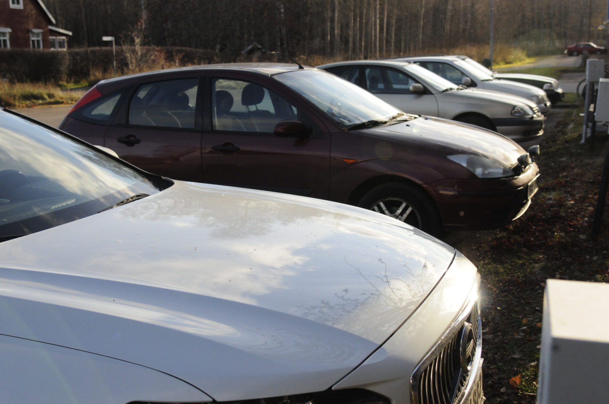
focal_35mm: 46
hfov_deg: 42.4
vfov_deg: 28.9
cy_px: 202
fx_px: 786
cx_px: 304
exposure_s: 1/3200
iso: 1250
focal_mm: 31
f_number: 4.5
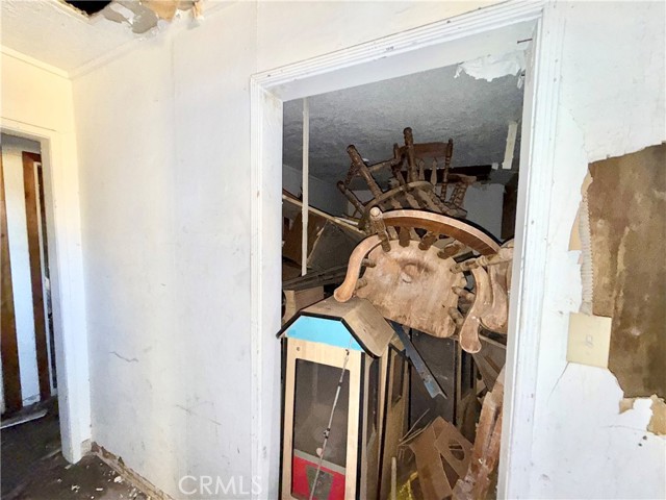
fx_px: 269
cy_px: 250
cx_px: 333
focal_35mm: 14
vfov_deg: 85.7
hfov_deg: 102.1
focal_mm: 2.22
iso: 320
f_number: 2.2
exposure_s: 1/59
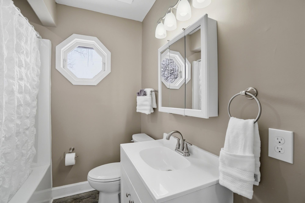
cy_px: 102
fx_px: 127
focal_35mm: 15
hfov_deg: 100.4
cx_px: 152
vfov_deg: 77.2
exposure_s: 1/800
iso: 100
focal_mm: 10
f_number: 4
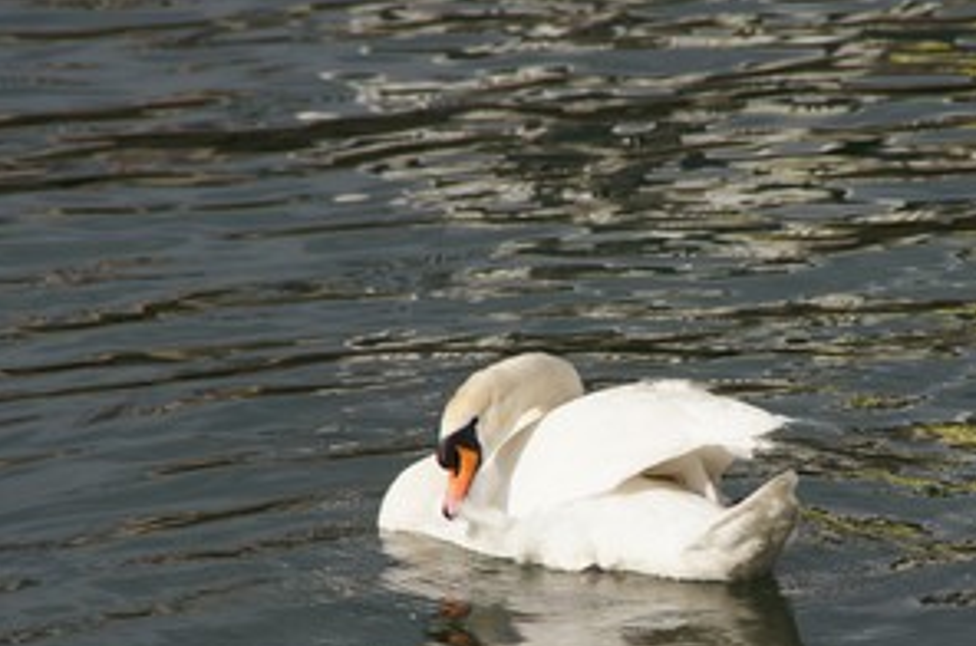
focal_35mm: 467
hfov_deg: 4.4
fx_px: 12634
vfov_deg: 2.9
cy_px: 433
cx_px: 646
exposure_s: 1/500
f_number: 7.1
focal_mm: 200
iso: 100
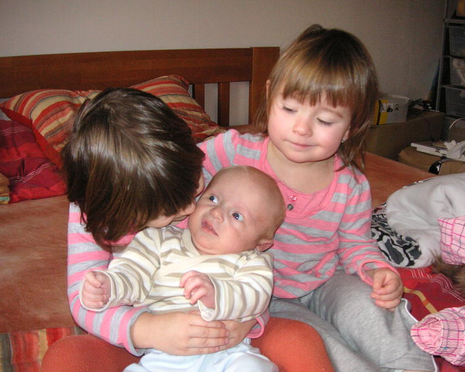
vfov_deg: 38.2
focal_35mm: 39
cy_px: 186
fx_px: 537
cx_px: 238
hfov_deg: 46.8
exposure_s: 1/45
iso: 160
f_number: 2.8
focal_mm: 6.1
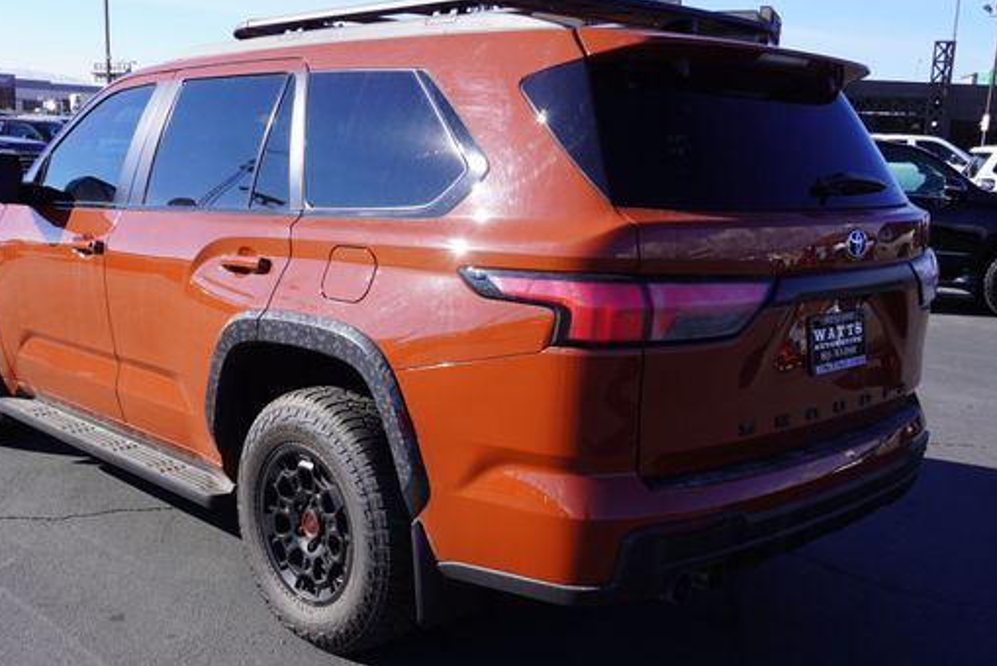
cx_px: 441
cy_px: 366
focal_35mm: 40
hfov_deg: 48.7
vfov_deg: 33.7
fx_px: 1098
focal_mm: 21
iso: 100
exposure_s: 1/125
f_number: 9
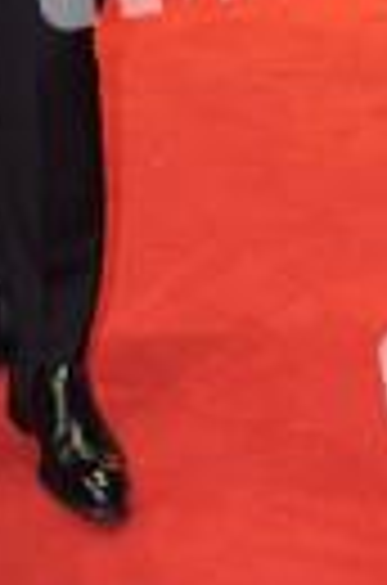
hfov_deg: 11.0
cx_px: -158
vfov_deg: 15.7
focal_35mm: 120
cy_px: -302
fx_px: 1945
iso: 800
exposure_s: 1/160
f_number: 5.6
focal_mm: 39
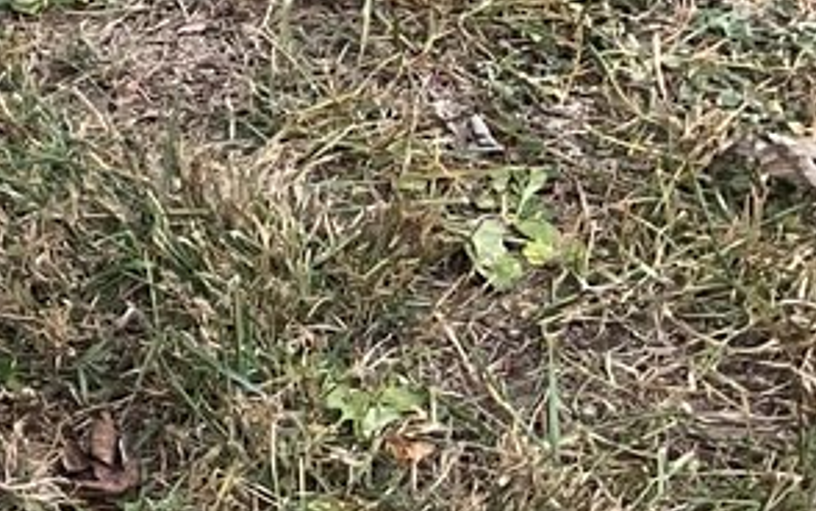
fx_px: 3515
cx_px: -1189
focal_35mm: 158
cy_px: 324
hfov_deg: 11.0
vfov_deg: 8.3
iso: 16
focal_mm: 3
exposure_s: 1/367
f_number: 1.8
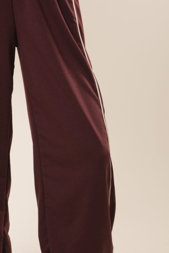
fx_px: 740
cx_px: 49
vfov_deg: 19.4
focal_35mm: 105
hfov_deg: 13.0
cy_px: 152
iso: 640
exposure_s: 1/125
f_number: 2.8
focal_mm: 50
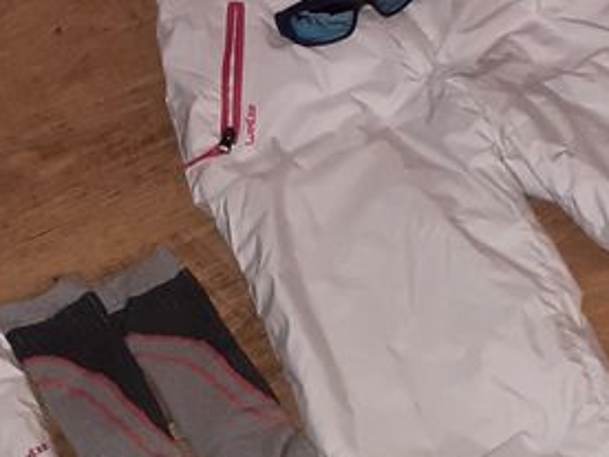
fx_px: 1724
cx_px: 236
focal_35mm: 98
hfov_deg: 20.0
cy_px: 594
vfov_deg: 14.5
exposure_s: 1/20
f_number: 1.9
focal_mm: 3.6
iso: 640
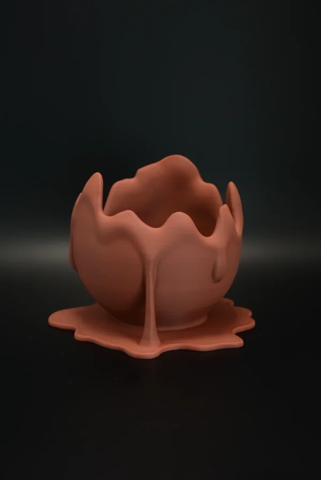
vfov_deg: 43.6
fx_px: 601
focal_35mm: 45
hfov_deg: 29.9
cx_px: 160
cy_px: 240
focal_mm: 30
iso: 400
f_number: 4.2
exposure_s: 1/60
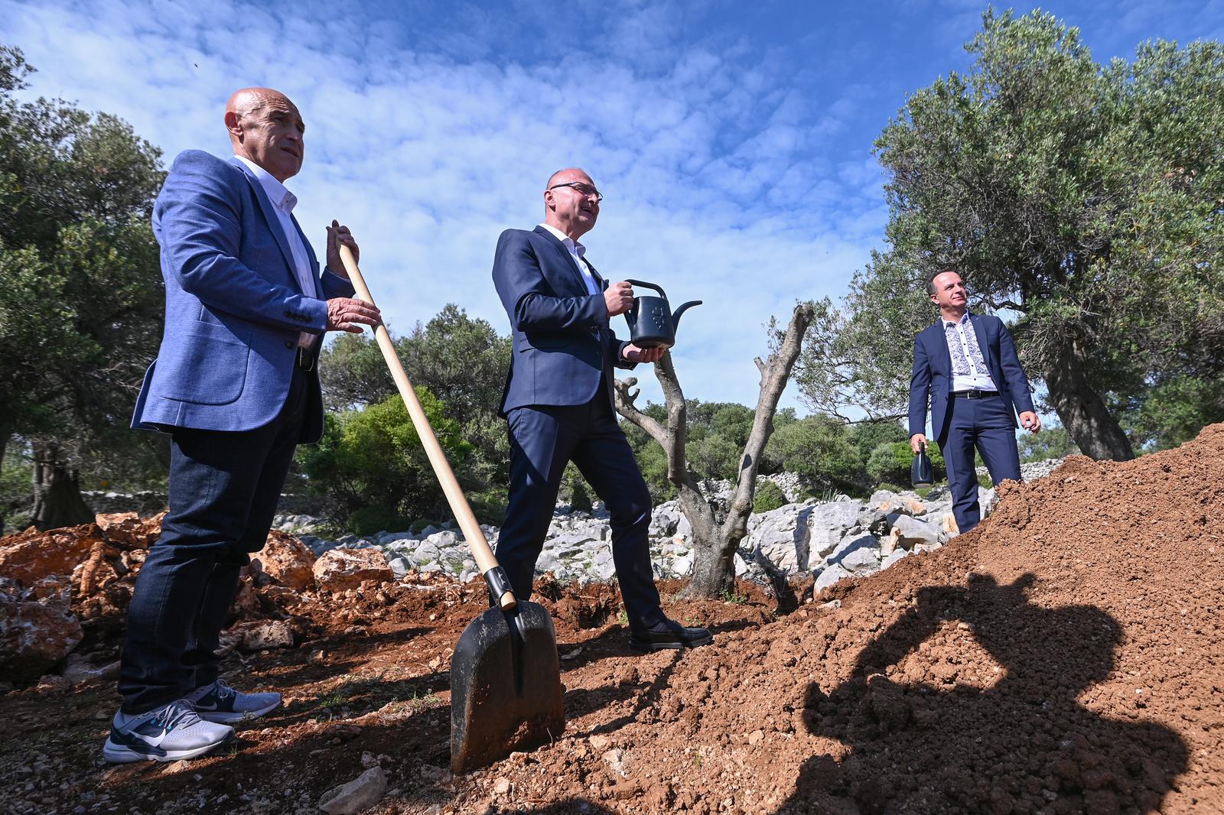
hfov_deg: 96.7
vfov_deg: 73.7
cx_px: 612
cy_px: 408
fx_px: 544
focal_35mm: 16
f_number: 5.6
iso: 250
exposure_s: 1/1000
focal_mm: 16
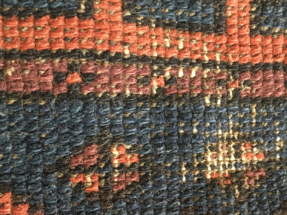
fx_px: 415
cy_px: 181
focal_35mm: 50
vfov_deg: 28.3
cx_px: 194
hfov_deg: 37.7
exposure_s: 1/24
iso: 200
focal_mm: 4.15
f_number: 2.2
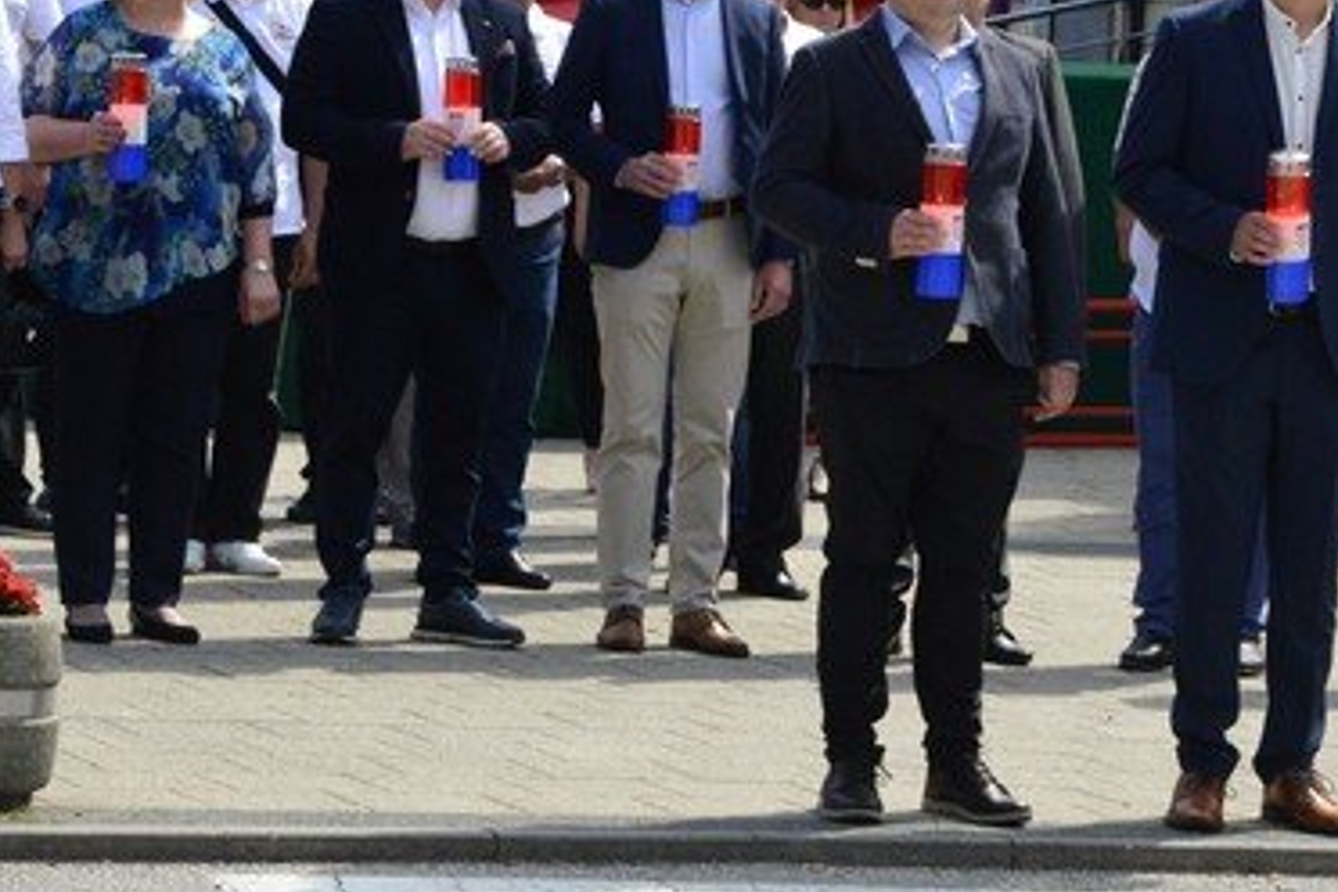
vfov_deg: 7.1
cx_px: 1280
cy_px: 133
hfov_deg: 10.6
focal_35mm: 192
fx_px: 7135
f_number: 16
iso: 4000
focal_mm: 85
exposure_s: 1/1000
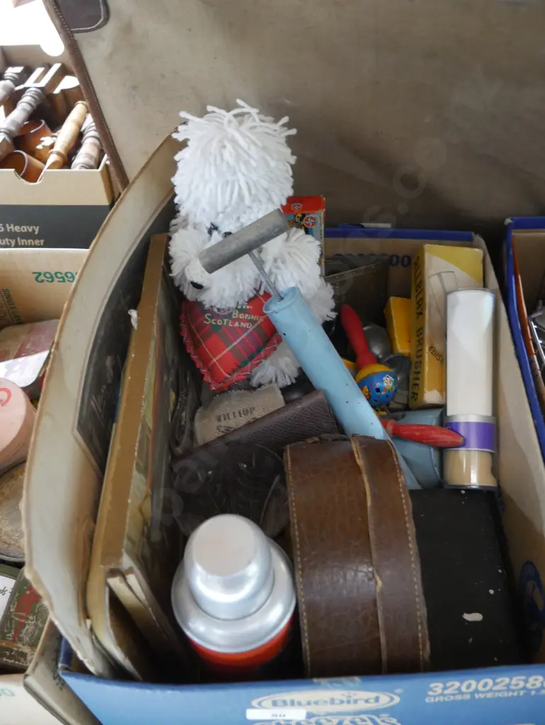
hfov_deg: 44.2
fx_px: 671
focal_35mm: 32
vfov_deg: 56.8
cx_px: 272
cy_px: 362
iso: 3200
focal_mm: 16
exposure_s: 1/20
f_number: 3.6
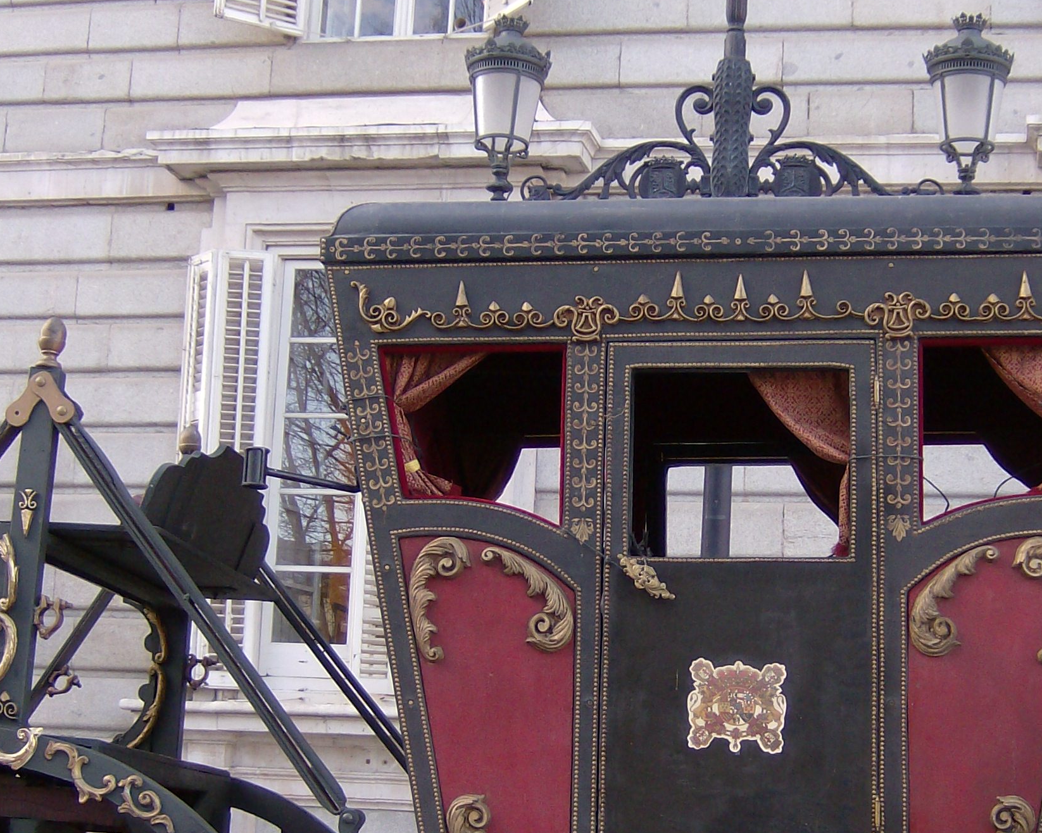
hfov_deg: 29.0
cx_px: 662
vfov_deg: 23.4
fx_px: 2004
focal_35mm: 65
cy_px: 502
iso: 100
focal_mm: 6
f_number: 2.8
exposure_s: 1/163
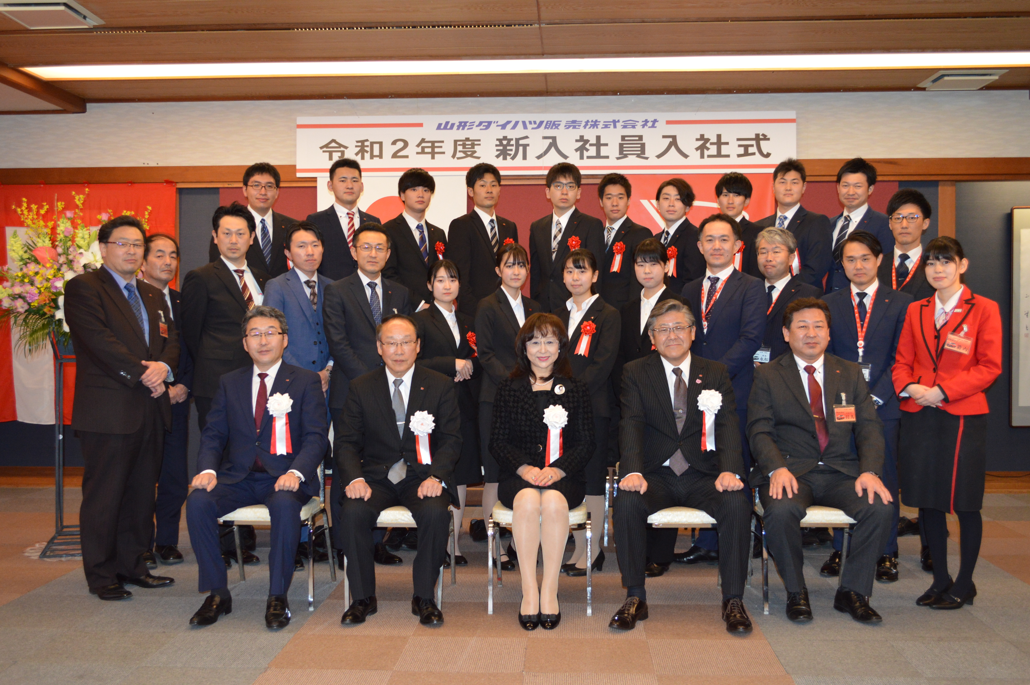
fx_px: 1029
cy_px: 342
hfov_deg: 53.2
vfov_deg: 36.8
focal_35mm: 36
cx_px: 515
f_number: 4
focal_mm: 24
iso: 1100
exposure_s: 1/60
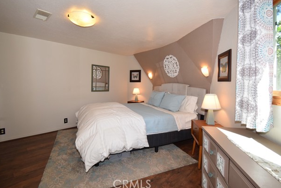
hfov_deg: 96.7
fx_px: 125
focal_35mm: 16
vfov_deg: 73.7
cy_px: 90
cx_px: 138
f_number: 5.6
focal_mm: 10
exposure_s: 1/125
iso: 560
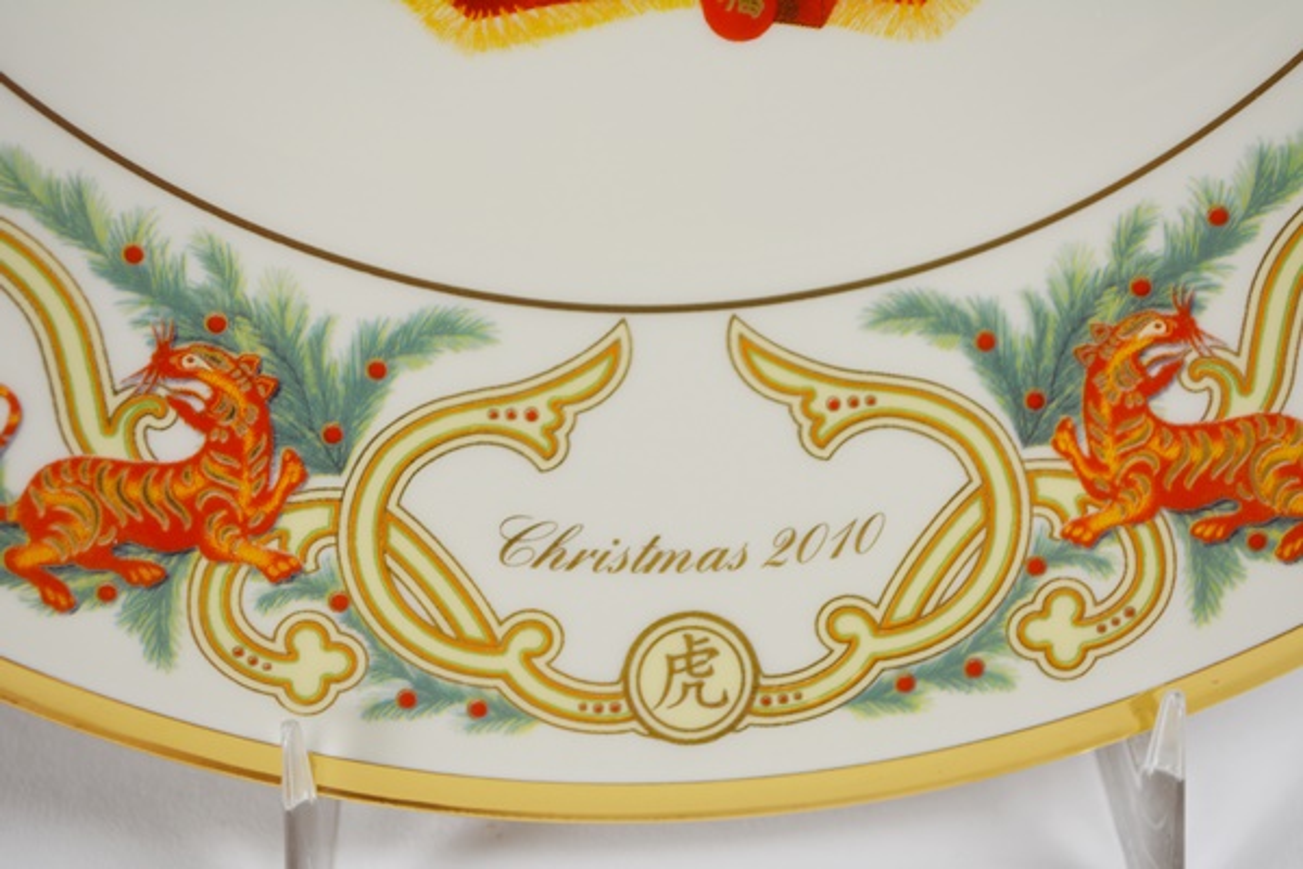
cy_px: 434
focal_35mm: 57
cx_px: 652
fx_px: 2063
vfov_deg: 23.8
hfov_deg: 35.1
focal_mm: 38
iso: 250
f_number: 5.6
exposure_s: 1/125
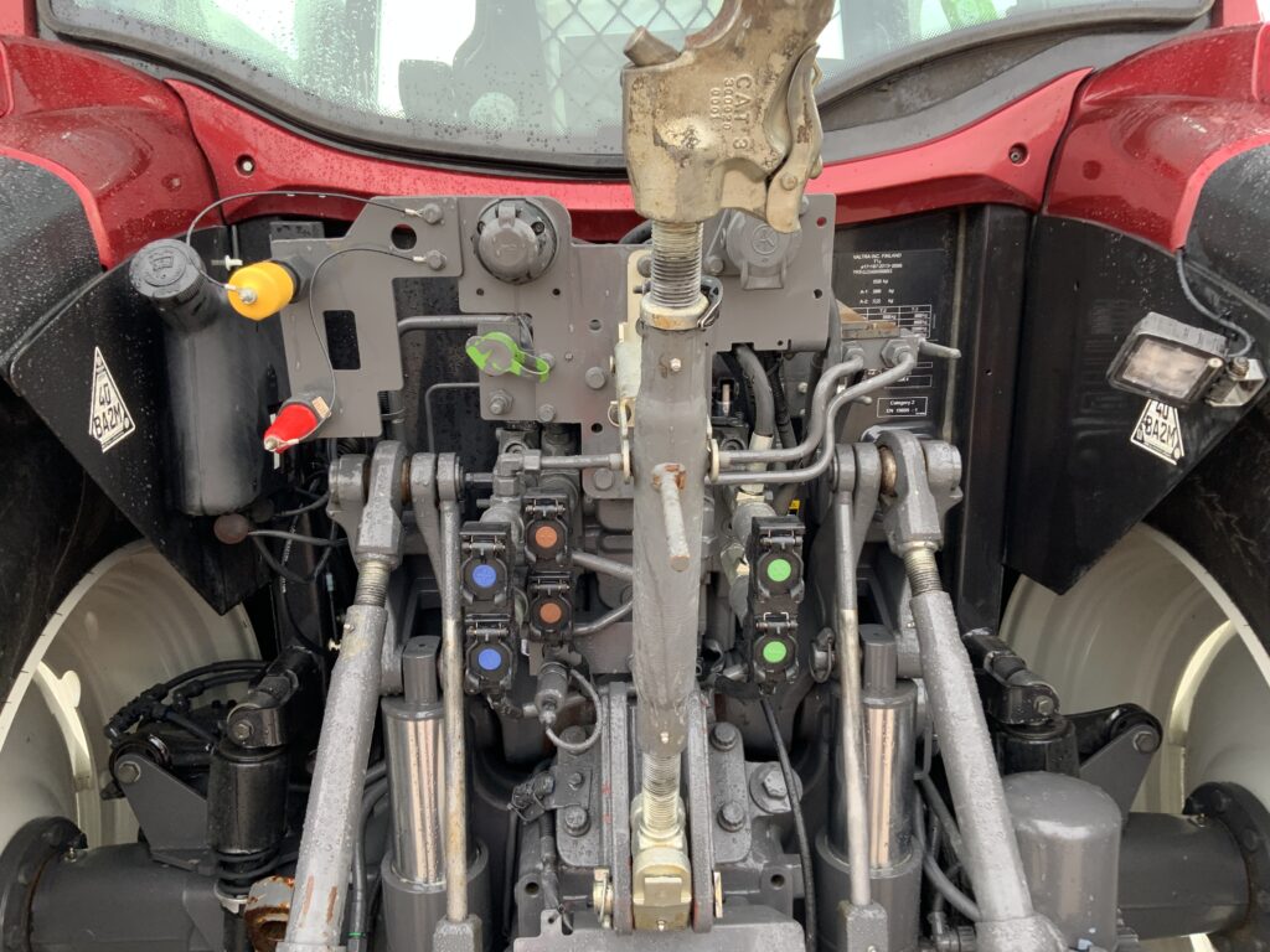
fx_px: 1064
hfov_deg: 61.7
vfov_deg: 48.2
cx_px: 635
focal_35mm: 29
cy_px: 476
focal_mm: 3
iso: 40
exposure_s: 1/122
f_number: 1.8
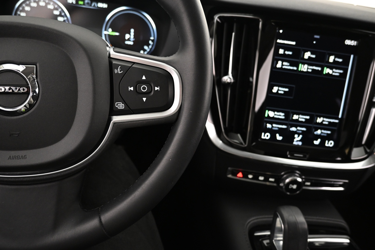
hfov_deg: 73.7
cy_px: 125
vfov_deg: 53.1
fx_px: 250
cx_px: 188
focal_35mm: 24
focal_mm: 16
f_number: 3.5
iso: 1600
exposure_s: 1/15
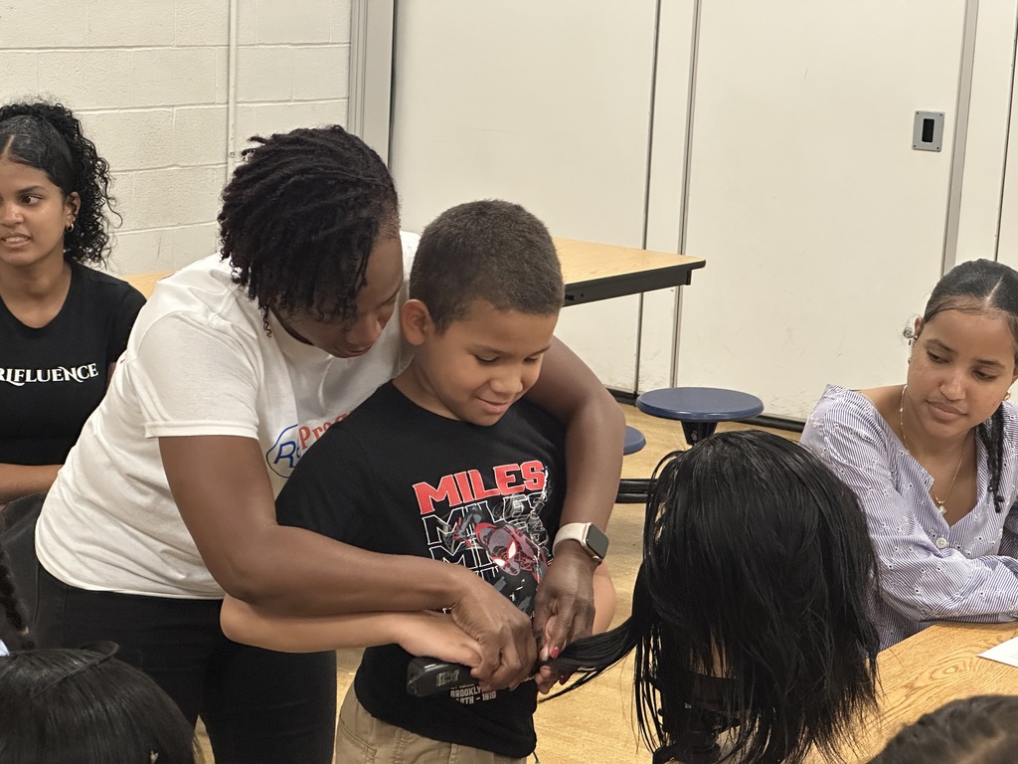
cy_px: 382
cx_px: 509
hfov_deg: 25.3
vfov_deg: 19.1
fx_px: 2264
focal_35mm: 77
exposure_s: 1/41
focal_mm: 9
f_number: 2.8
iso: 500
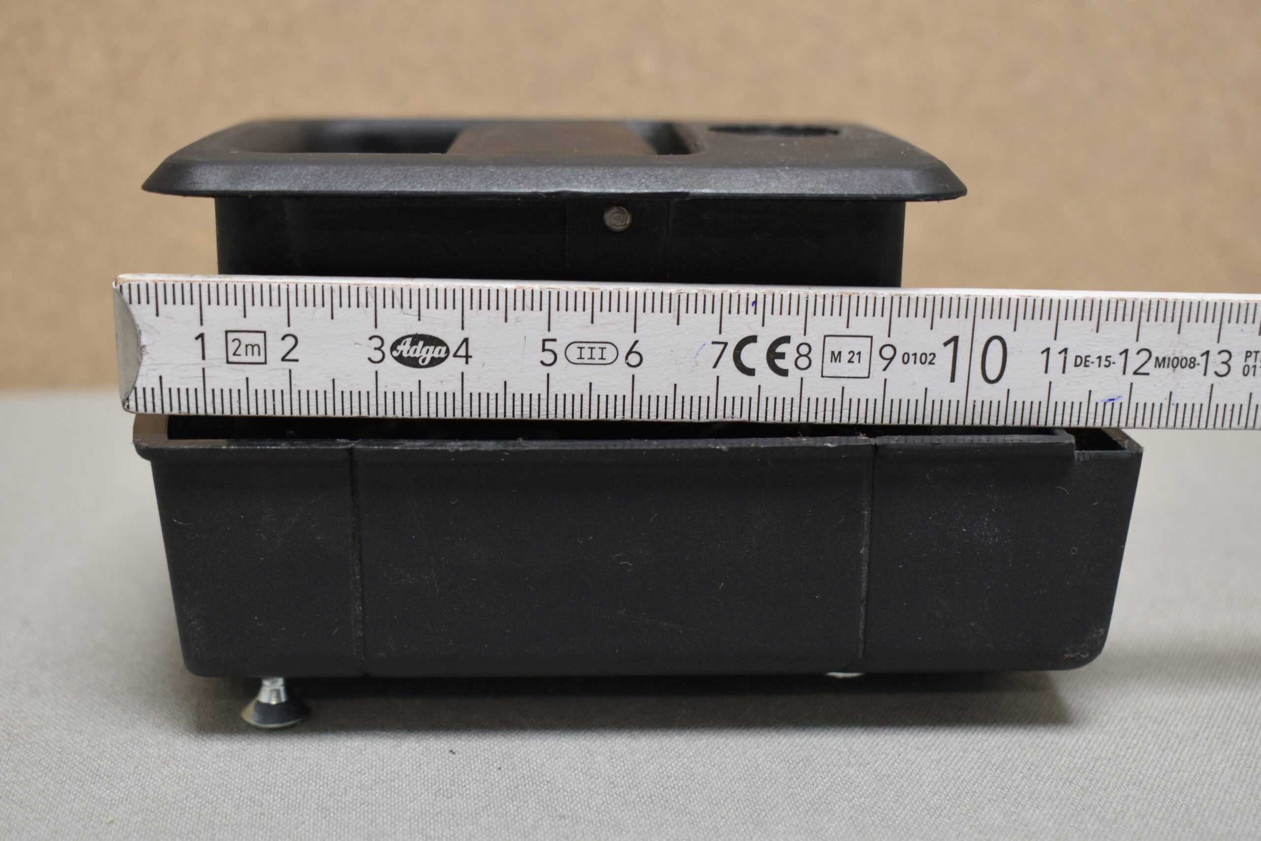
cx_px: 630
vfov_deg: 26.5
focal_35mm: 51
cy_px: 420
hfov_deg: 38.9
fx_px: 1786
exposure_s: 1/60
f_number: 5.6
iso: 450
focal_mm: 34
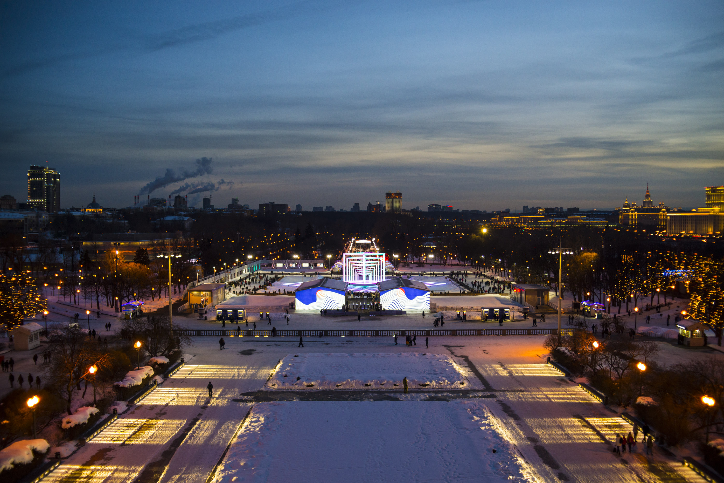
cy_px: 242
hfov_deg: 54.4
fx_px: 704
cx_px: 362
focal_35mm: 35
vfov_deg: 37.9
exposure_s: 1/100
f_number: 4
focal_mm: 35
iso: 640
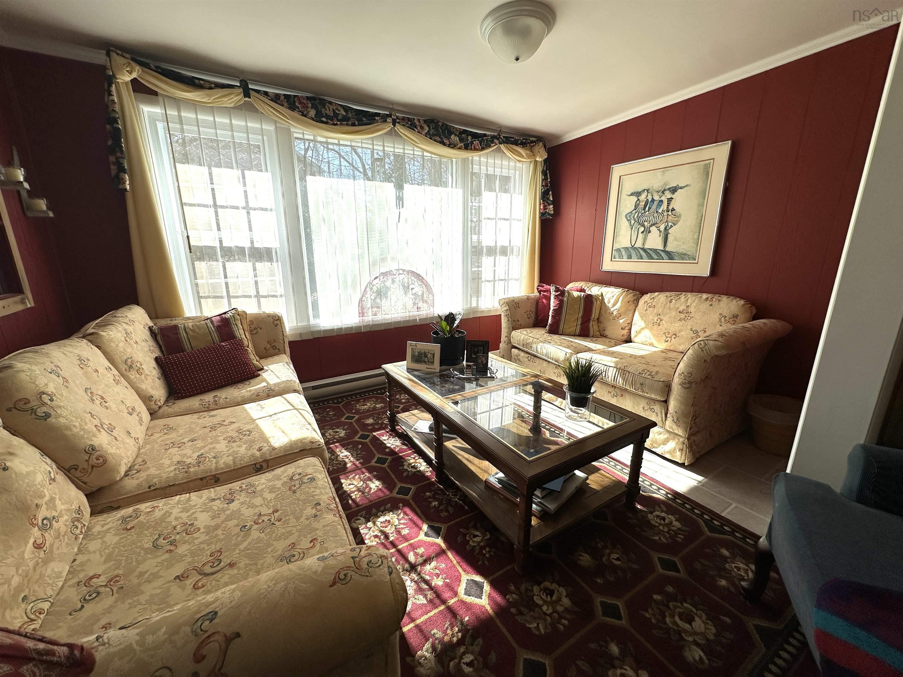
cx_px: 452
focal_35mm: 14
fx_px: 365
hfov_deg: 102.1
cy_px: 338
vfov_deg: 85.7
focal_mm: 2.22
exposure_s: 1/640
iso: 40
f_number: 2.2
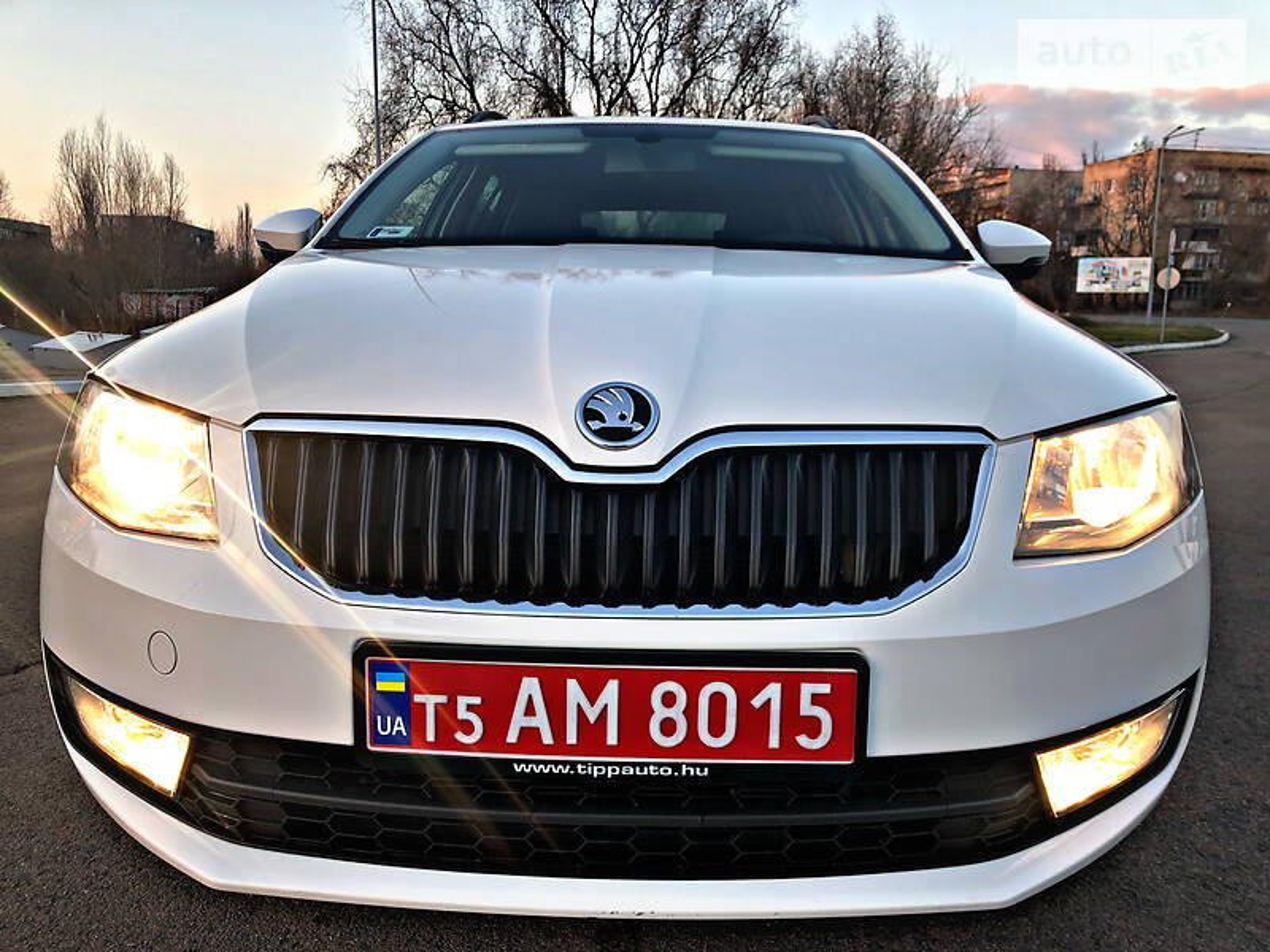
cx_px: 635
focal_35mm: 28
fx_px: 1027
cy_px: 476
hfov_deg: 63.4
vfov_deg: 49.7
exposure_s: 1/100
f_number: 1.8
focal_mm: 4
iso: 25
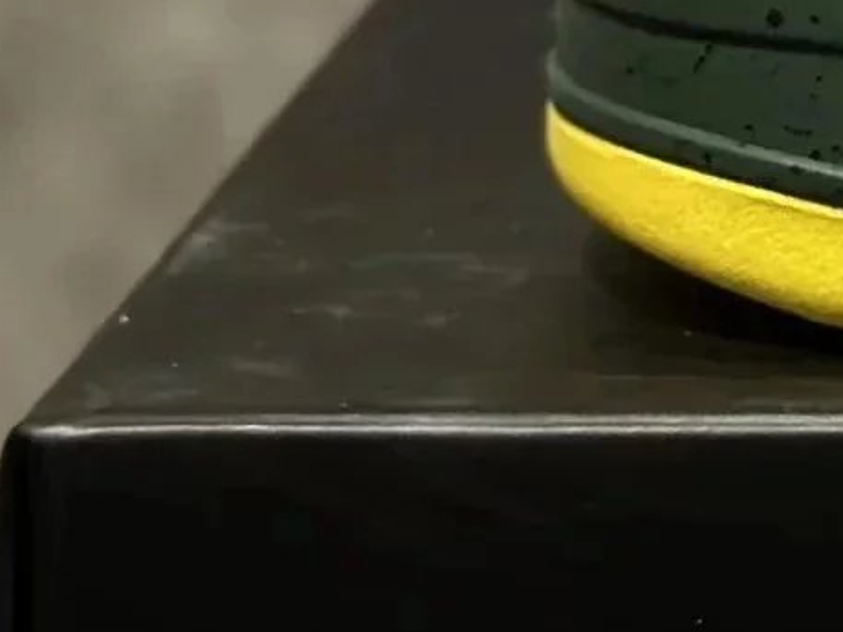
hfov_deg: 7.0
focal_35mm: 267
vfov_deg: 5.4
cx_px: 2040
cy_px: -777
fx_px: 6502
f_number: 1.78
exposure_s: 1/33
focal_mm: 6.86
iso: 250
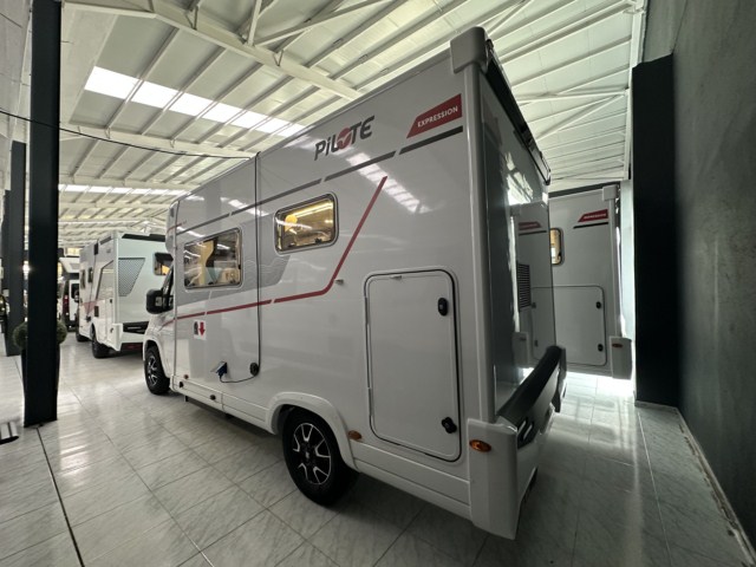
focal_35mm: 14
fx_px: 306
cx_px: 378
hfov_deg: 102.1
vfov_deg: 85.7
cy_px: 284
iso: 400
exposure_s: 1/60
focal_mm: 2.22
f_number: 2.2
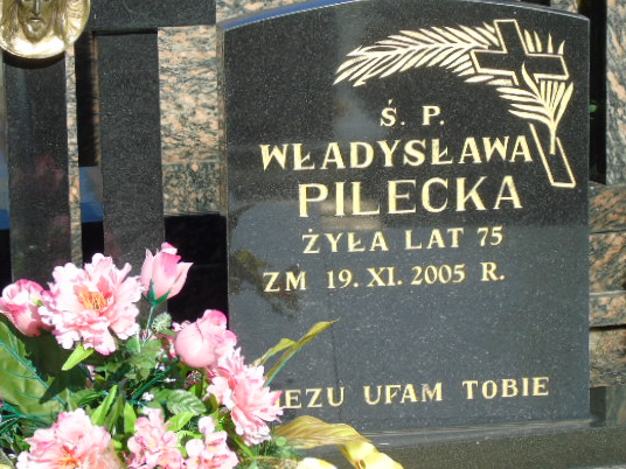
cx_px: 269
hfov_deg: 15.3
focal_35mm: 129
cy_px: 258
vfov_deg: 11.5
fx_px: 2333
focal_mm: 19
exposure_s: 1/400
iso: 80
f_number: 4.4
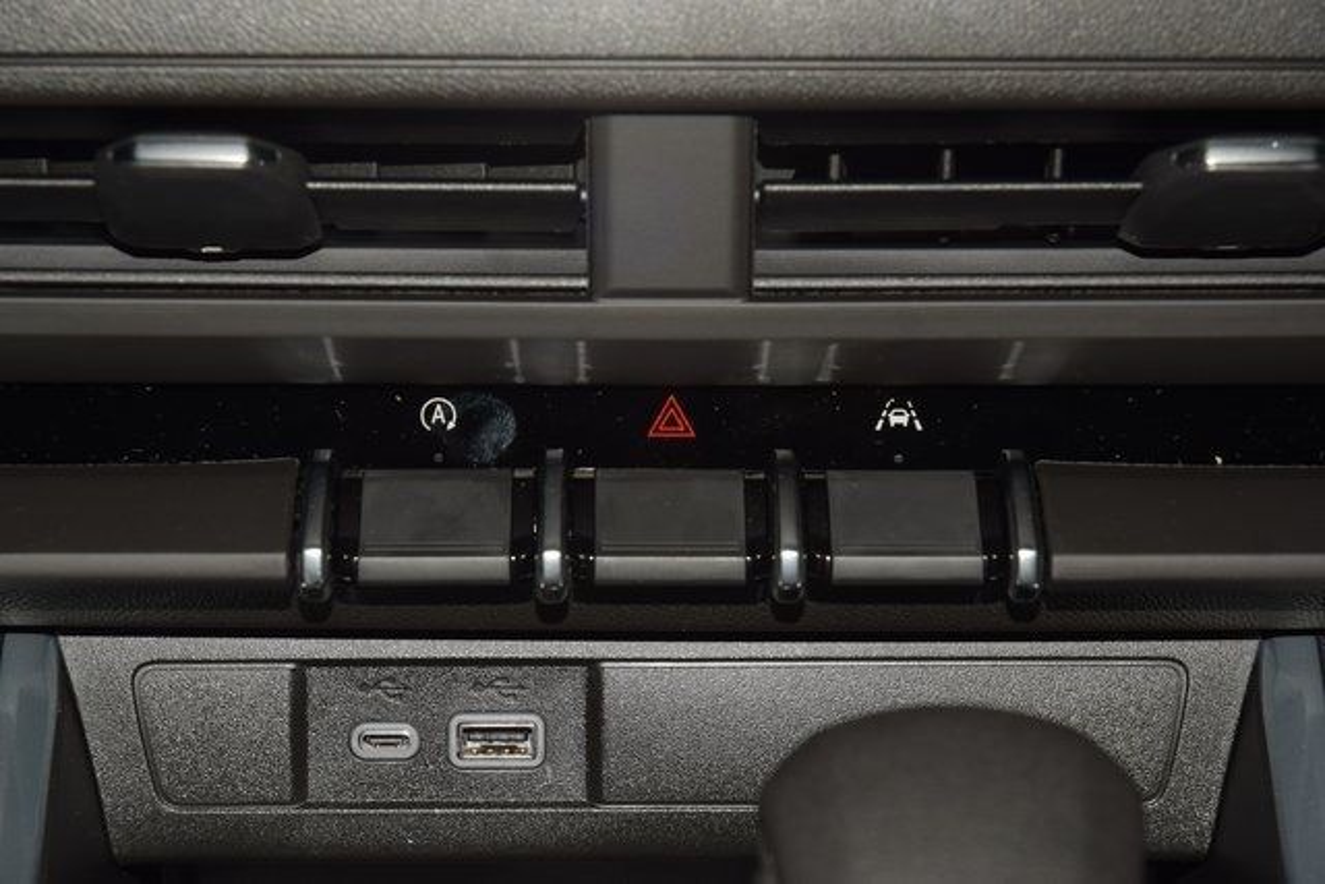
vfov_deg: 13.0
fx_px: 3865
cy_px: 442
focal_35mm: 105
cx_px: 662
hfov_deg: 19.5
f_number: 8
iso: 100
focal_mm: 70
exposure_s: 1/125
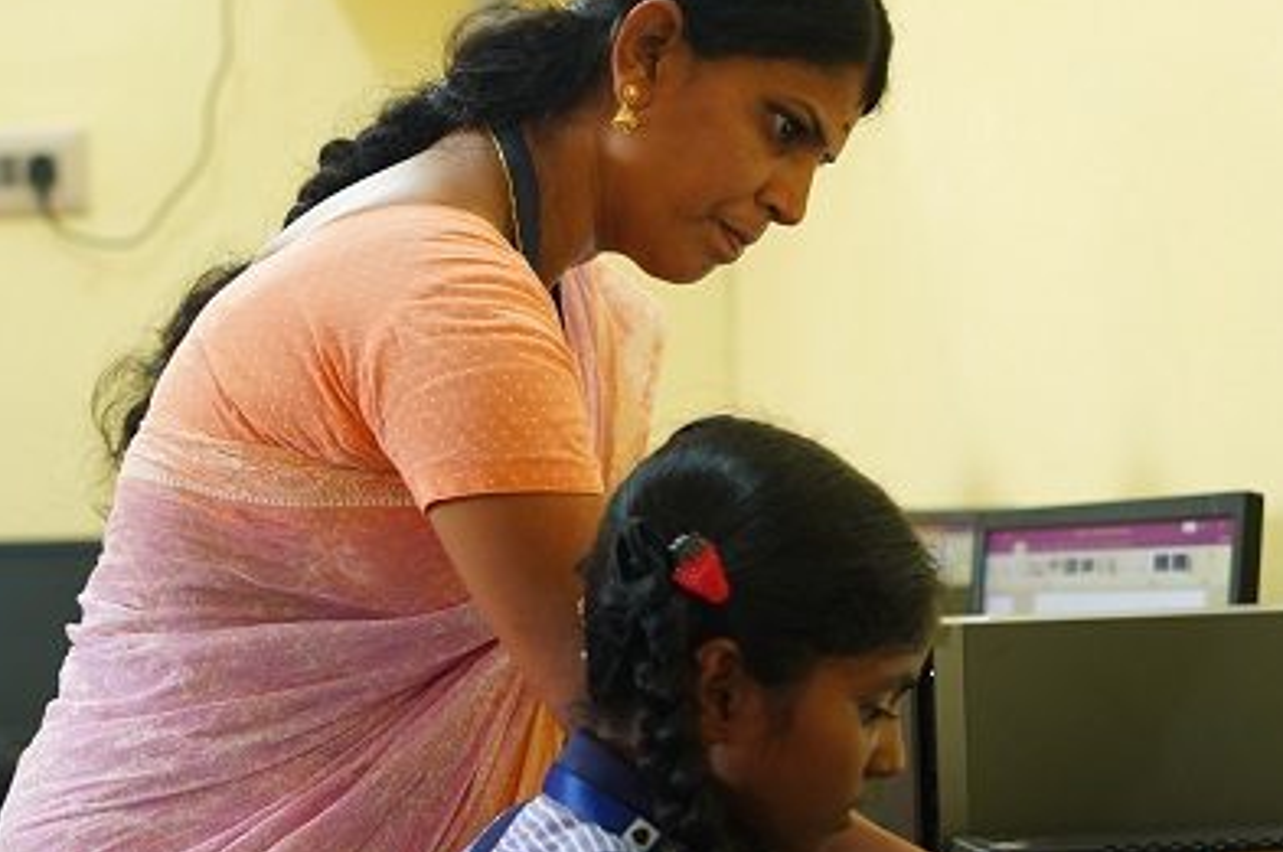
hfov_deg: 22.8
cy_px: 455
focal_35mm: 89
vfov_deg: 15.3
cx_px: 486
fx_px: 3168
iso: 2000
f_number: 2.8
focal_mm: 50
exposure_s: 1/100
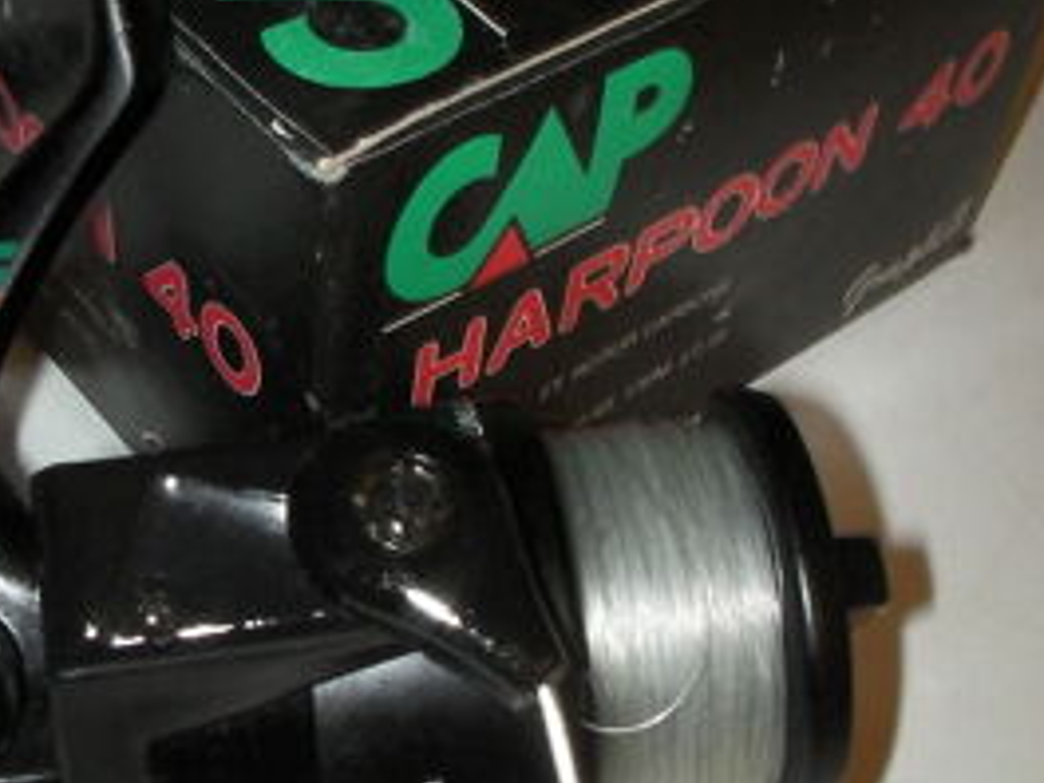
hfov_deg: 27.7
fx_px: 2081
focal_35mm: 69
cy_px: 364
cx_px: 233
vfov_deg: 21.3
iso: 200
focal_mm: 6.3
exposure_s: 1/30
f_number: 5.6
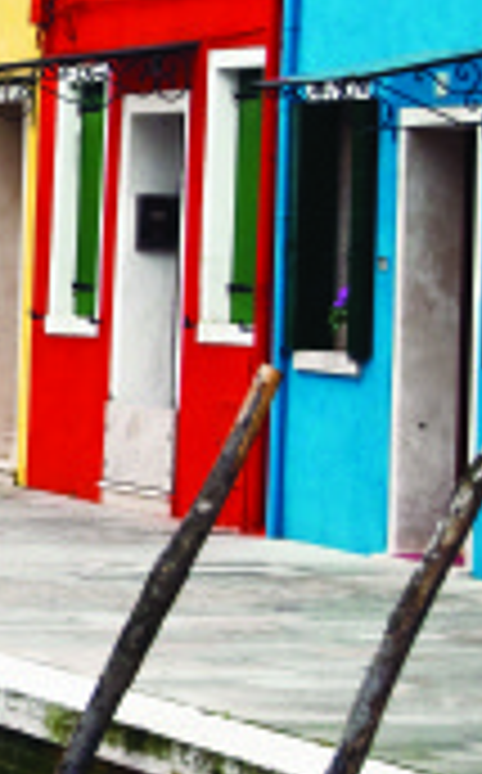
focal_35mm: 244
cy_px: 297
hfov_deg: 5.2
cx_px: -608
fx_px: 5156
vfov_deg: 8.6
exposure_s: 1/30
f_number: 5.6
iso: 800
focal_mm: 55
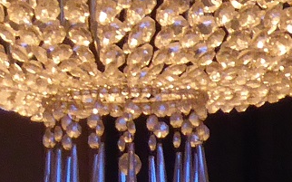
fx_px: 6794
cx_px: 132
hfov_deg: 2.5
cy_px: -144
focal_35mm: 854
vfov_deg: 1.5
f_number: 5.1
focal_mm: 19
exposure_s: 1/60
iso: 400
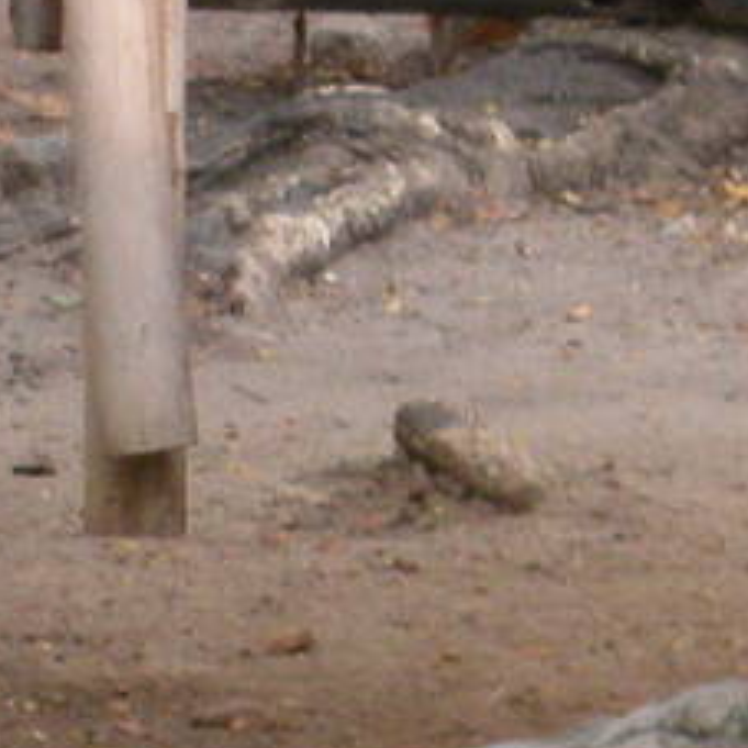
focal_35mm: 505
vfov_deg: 3.4
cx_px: 2228
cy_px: 1852
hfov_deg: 3.4
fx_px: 12346
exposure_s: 1/125
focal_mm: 14.2
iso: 165
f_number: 4.8
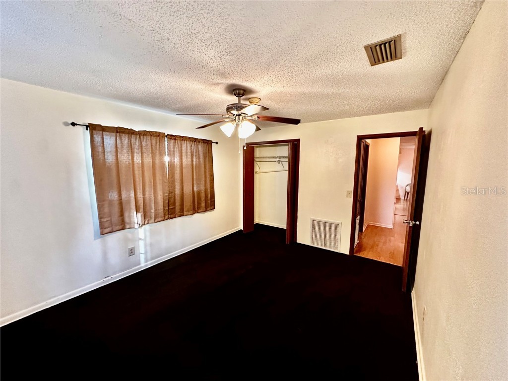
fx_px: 205
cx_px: 254
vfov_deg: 85.7
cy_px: 190
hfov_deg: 102.1
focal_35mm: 14
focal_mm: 2.22
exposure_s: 1/60
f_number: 2.2
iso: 640
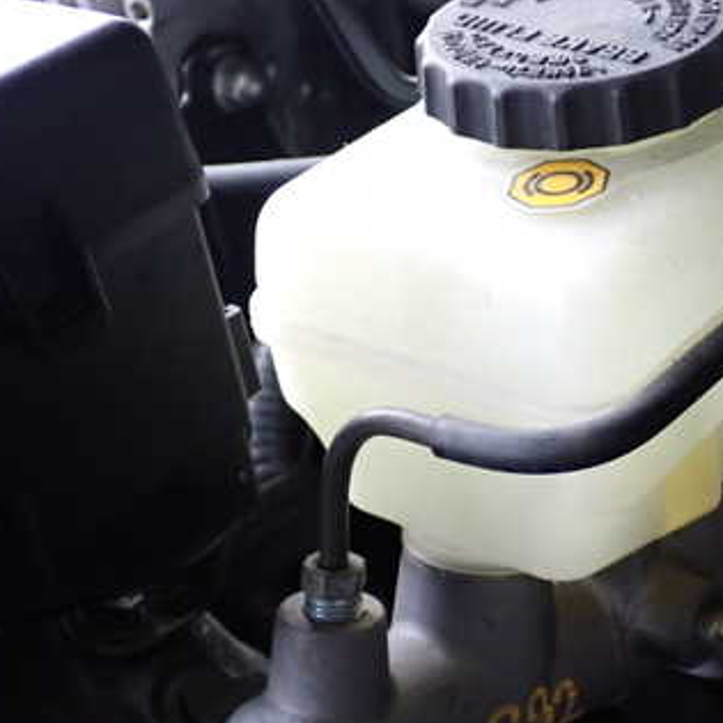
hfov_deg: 24.6
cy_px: 404
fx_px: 1630
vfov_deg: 25.0
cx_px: 583
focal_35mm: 69
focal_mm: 7.31
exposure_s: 1/125
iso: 500
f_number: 2.8
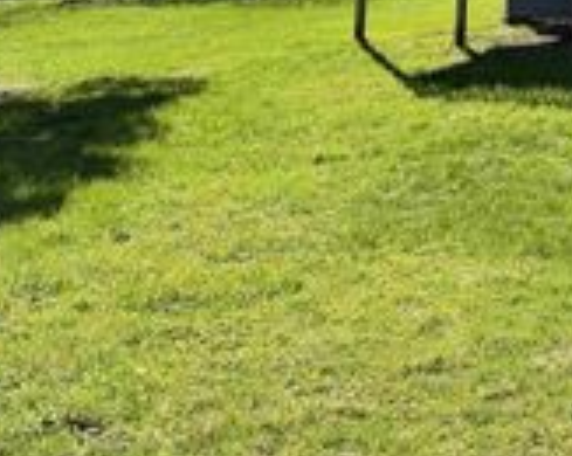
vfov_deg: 19.9
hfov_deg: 23.1
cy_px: -96
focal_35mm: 72
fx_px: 1217
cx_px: 769
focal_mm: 6.76
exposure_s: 1/4405
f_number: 1.78
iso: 100
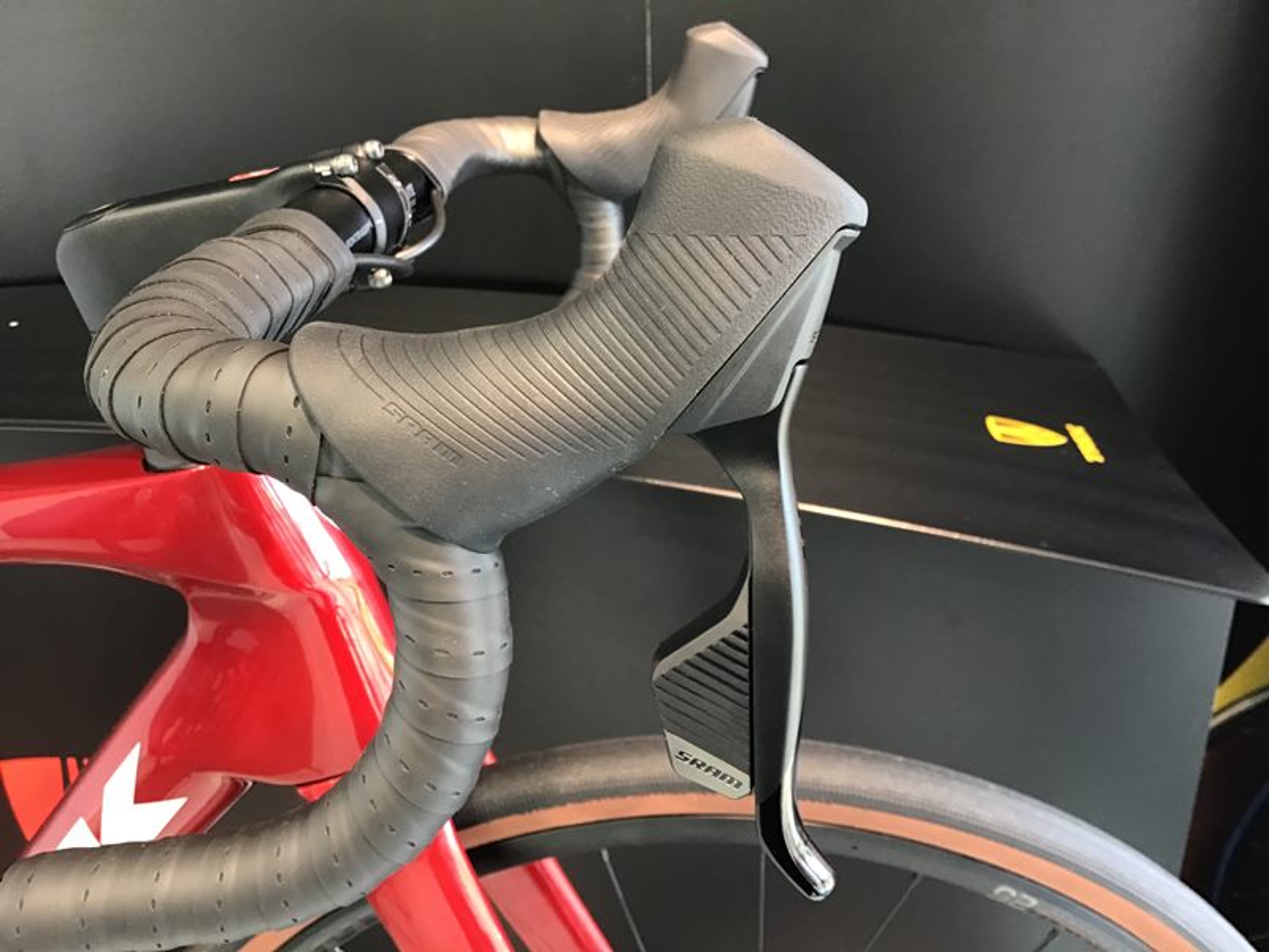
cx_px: 634
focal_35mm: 31
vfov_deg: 45.4
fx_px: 1136
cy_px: 476
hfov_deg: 58.4
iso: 50
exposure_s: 1/30
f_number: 2.4
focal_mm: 3.3
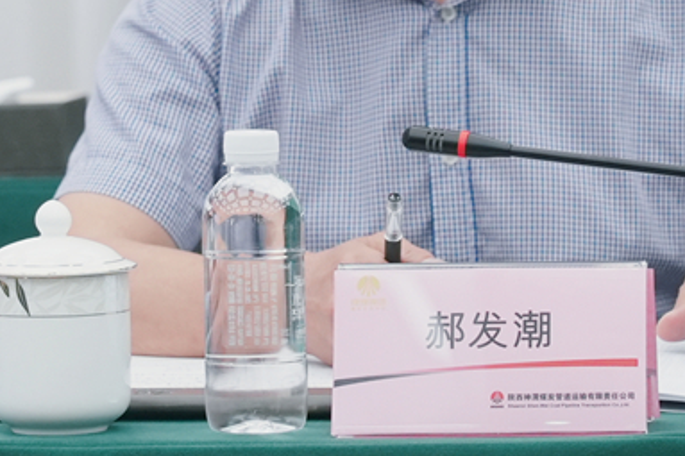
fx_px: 4698
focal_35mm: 247
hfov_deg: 8.3
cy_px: -73
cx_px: 461
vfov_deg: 5.5
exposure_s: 1/250
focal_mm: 105
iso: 4000
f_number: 5.6
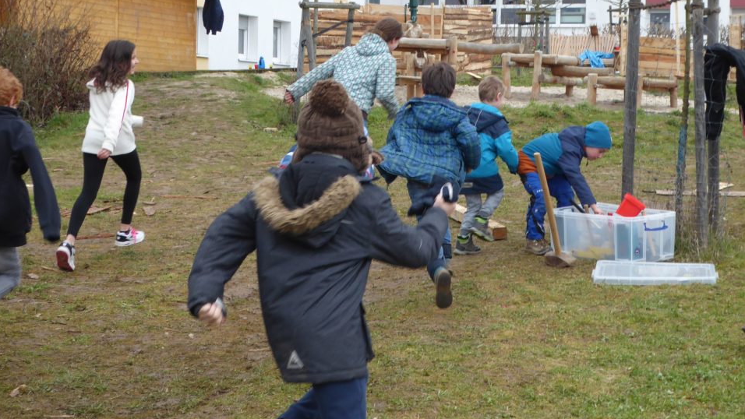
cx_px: 372
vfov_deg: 20.7
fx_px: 1146
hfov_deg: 36.0
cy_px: 202
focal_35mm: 58
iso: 100
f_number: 4.1
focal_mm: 9
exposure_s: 1/250
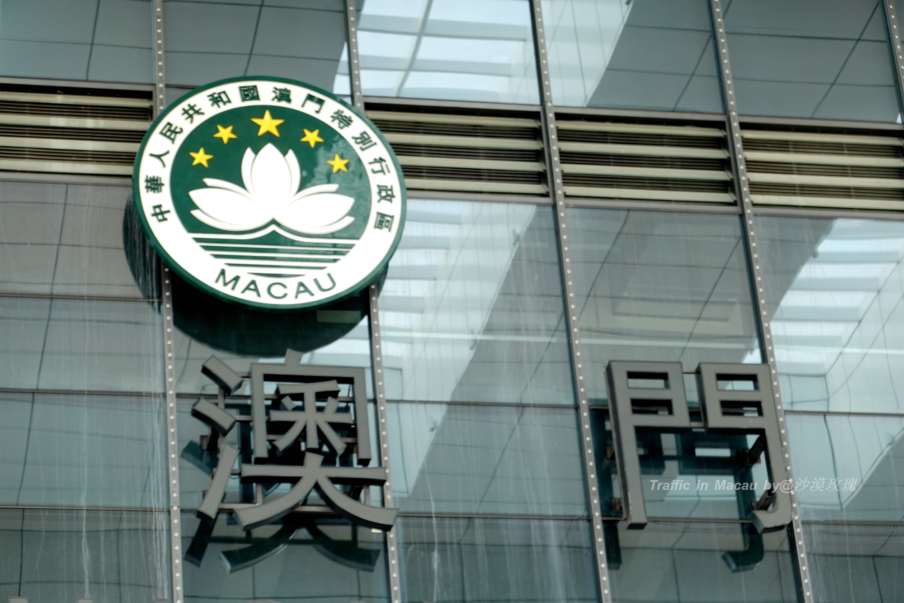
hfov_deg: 19.3
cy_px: 302
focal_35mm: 106
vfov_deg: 12.9
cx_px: 452
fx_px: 2661
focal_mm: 38.86
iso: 125
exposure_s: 1/125
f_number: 4
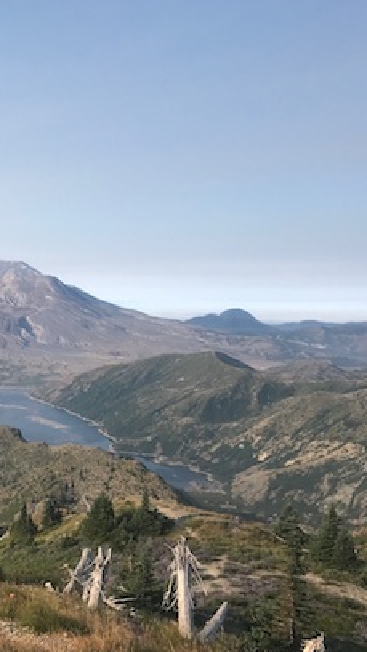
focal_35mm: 45
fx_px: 778
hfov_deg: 25.0
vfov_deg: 45.5
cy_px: 324
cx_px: -14
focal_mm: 3.99
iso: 20
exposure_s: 1/2591
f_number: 1.8
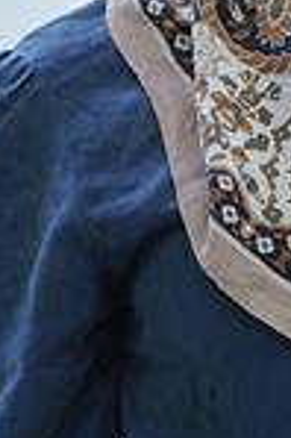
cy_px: -88
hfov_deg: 3.8
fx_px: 4363
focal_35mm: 359
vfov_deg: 5.7
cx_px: 332
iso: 500
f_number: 5
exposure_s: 1/125
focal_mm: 115
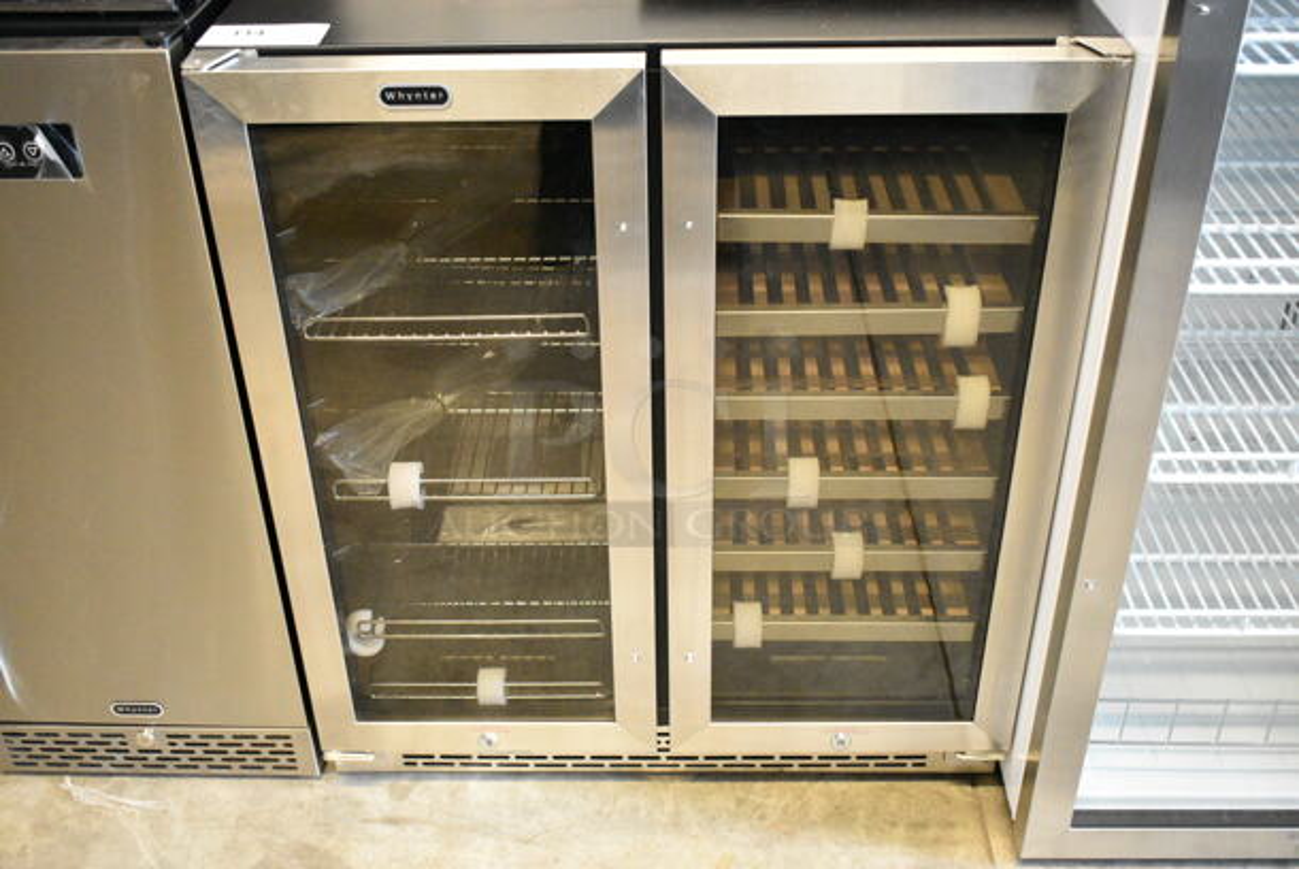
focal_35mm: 39
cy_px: 434
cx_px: 650
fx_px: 1409
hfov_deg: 49.5
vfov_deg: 34.3
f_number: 4.5
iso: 6400
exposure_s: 1/80
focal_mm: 26
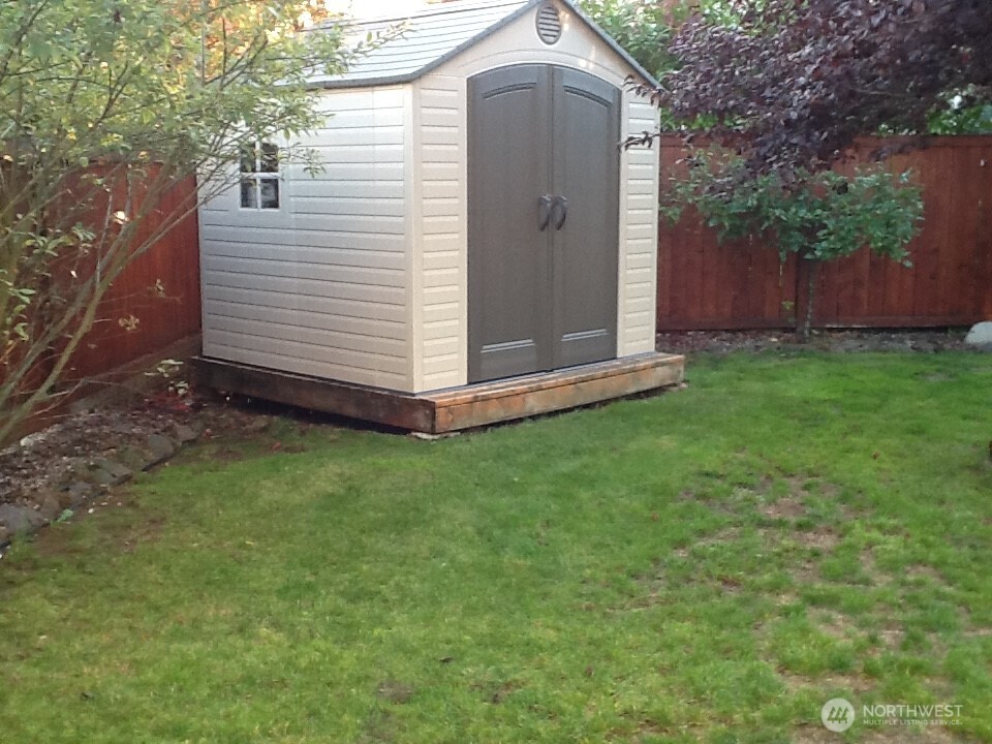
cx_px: 496
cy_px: 372
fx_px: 1261
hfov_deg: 42.9
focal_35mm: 44
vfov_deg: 32.9
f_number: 2.4
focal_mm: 2.03
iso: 50
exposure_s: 1/40
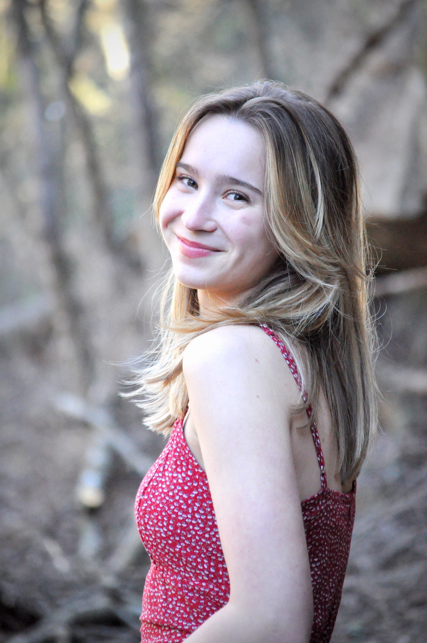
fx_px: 2676
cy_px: 322
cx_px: 214
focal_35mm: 150
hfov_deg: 9.1
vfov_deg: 13.7
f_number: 4.5
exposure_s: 1/640
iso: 3200
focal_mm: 100
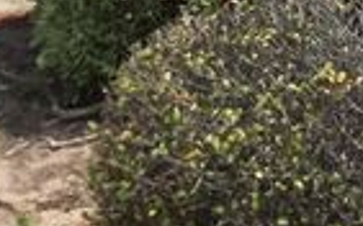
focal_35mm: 155
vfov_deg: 7.5
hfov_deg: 12.7
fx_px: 1533
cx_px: 566
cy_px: -448
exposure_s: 1/1235
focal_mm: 3.3
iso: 25
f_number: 2.4
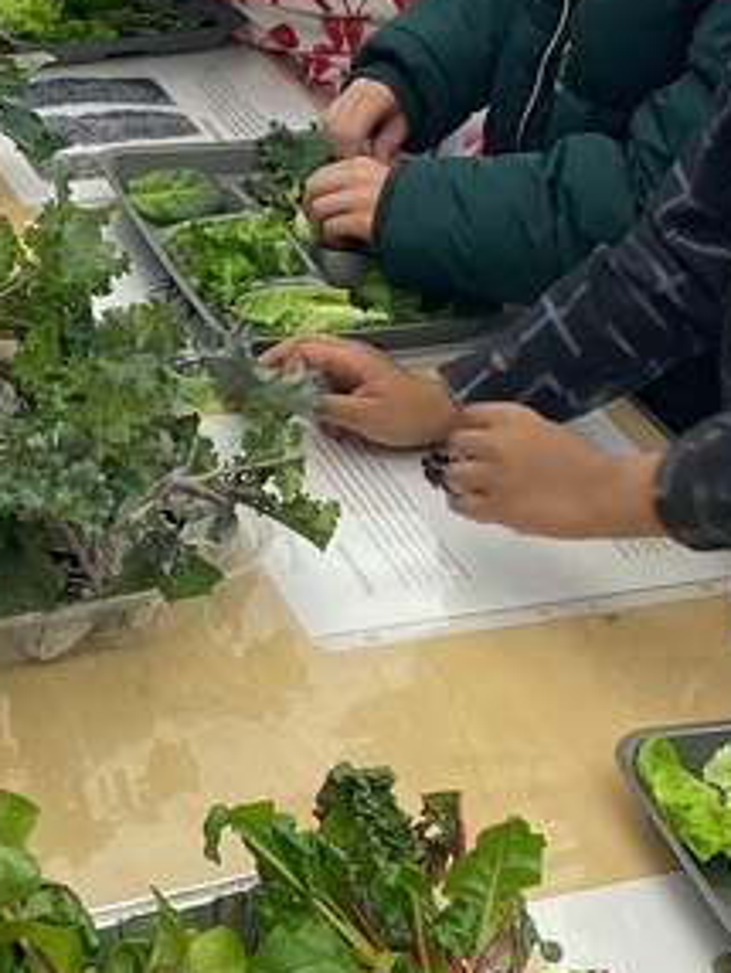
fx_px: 2615
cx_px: 177
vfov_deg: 20.7
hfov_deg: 15.8
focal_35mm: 93
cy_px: 139
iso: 80
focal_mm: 4.2
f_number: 1.6
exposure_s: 1/60
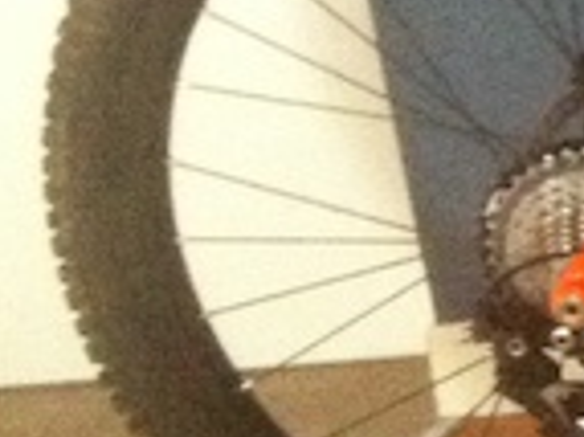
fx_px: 3304
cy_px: -310
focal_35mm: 196
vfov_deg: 7.4
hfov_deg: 8.9
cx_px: 1519
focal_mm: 3.85
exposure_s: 1/15
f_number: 2.8
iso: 640
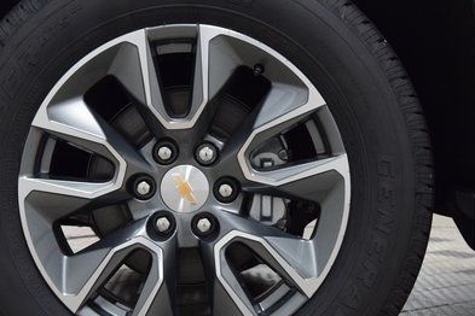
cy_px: 188
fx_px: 1095
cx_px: 184
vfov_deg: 16.4
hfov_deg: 24.4
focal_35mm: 83
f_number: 5
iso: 1600
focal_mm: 34
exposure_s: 1/60
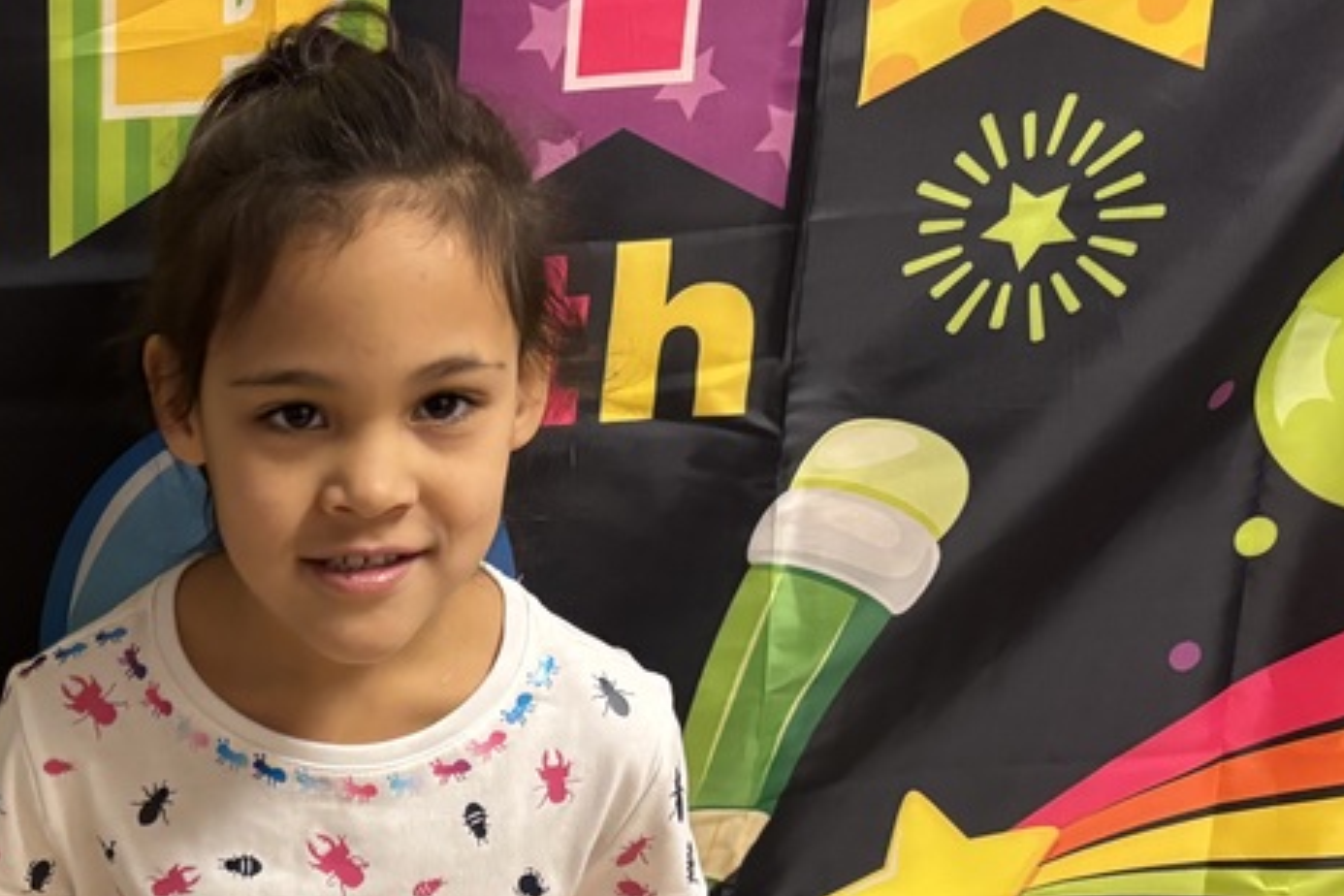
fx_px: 2240
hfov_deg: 30.5
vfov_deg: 22.0
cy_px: 826
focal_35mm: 60
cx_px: -73
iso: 400
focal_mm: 5.96
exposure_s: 1/60
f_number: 1.6
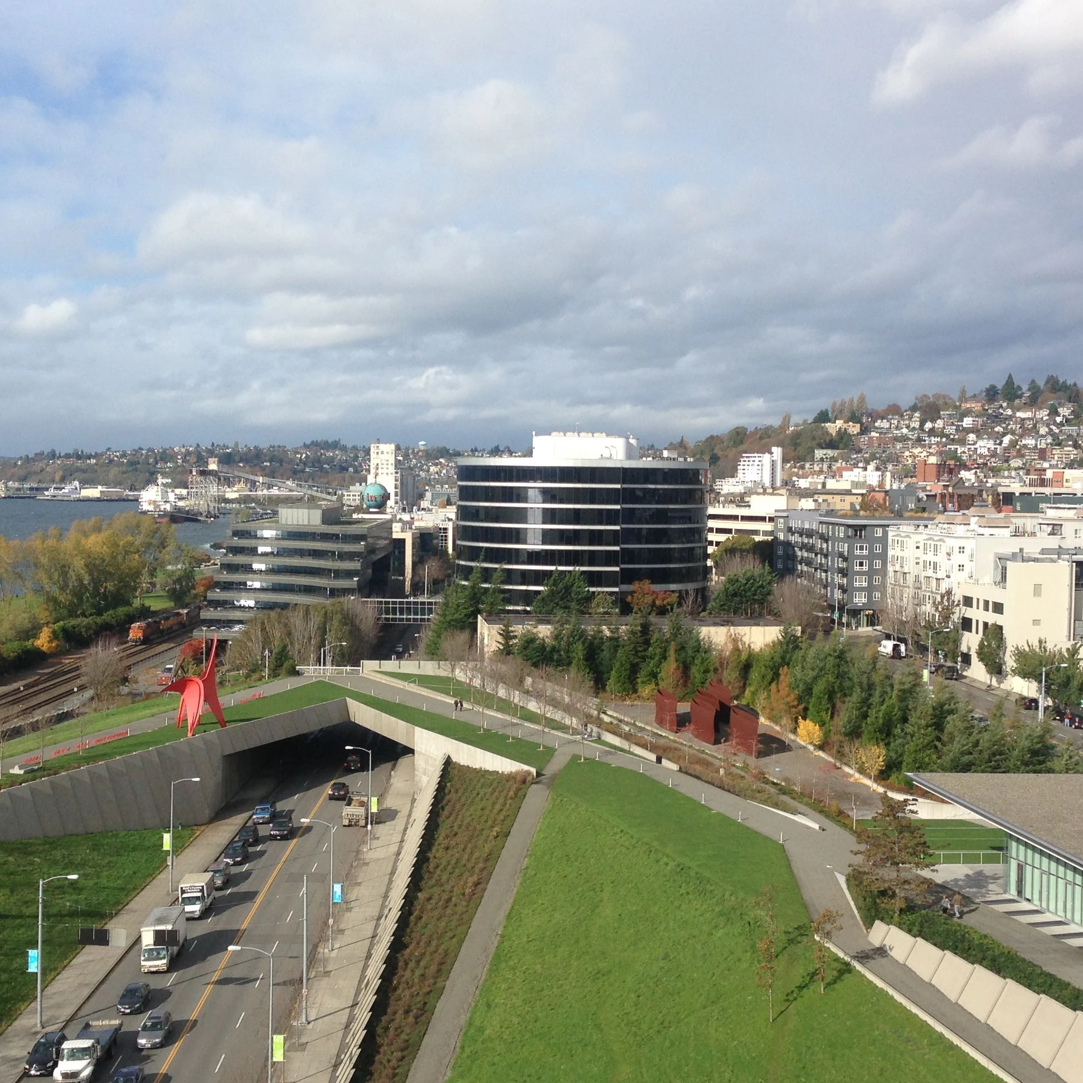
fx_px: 1734
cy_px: 534
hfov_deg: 34.7
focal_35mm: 49
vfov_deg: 34.7
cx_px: 535
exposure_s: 1/2088
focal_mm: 4.12
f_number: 2.4
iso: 50
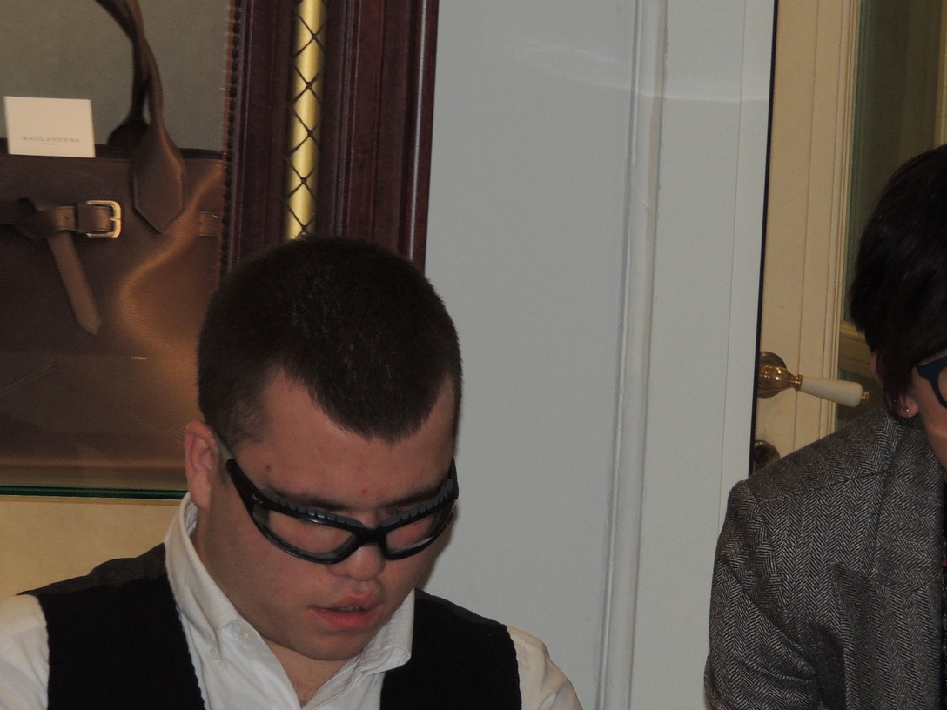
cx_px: 574
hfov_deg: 7.3
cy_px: 507
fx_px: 7441
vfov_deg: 5.5
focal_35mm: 272
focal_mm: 33
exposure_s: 1/60
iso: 280
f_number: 4.6
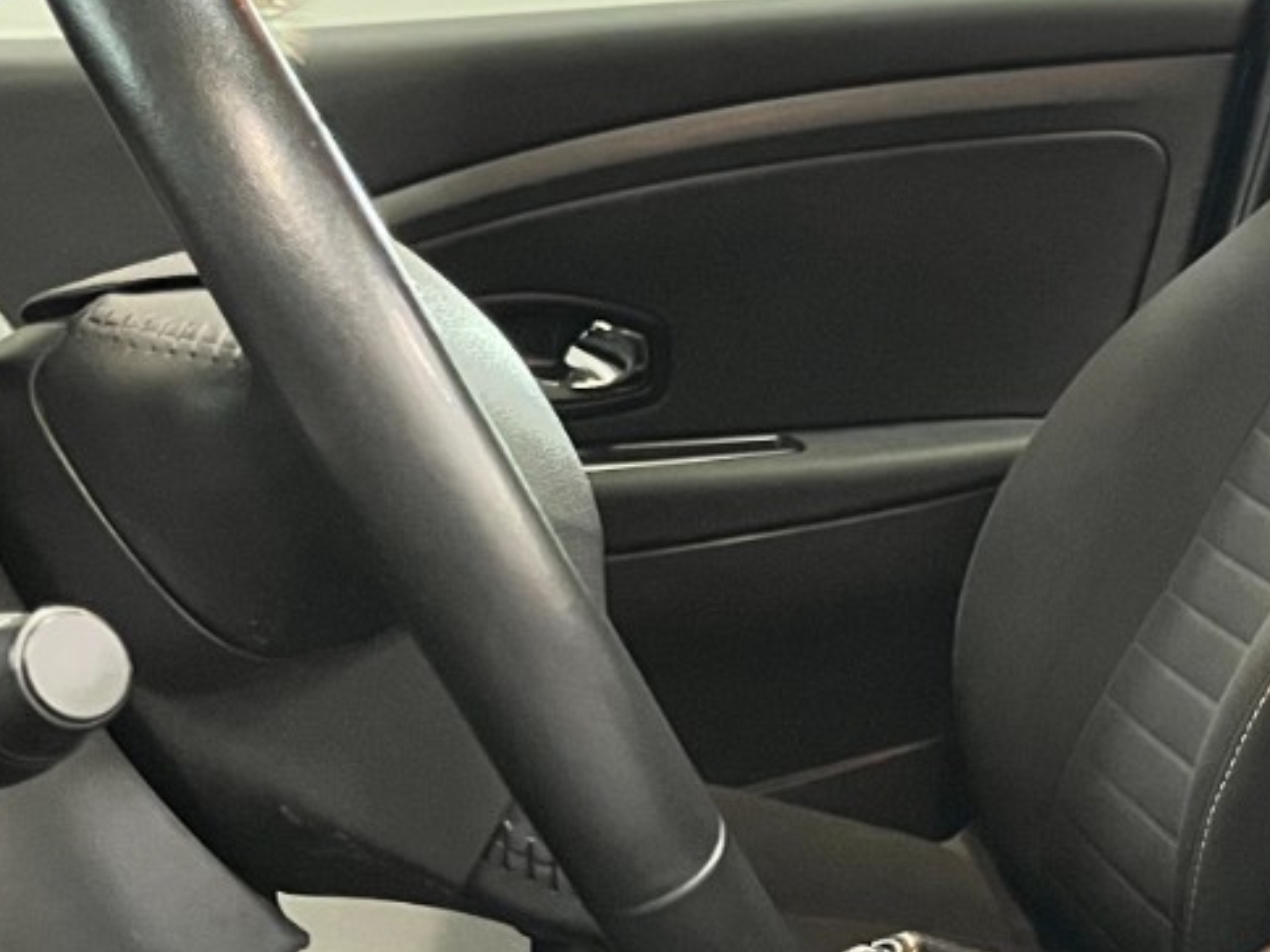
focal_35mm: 86
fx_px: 3155
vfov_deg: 17.1
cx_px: 1223
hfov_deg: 22.0
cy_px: 742
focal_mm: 5.1
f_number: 1.6
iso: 500
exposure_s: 1/25
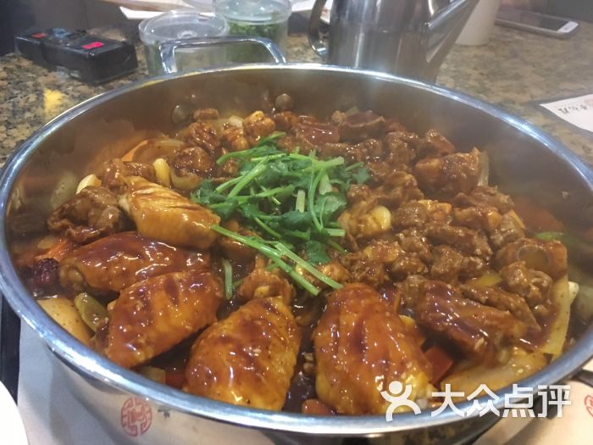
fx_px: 497
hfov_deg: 61.7
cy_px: 222
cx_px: 296
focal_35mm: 29
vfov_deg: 48.2
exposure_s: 1/8
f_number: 2.2
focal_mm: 4.15
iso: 160
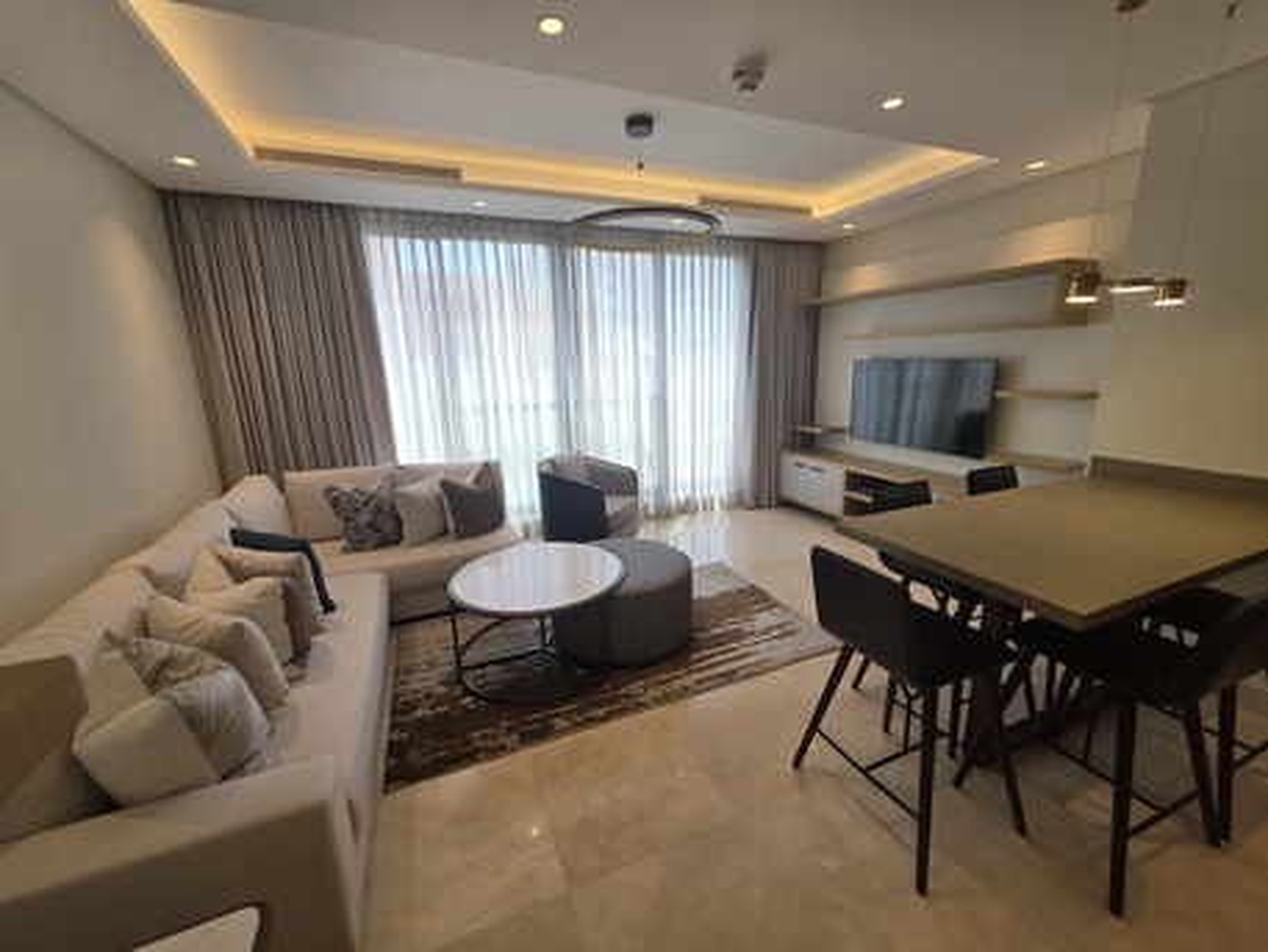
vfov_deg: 89.9
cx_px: 634
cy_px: 476
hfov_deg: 106.2
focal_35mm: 13
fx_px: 476
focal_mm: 2.2
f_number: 1.9
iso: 20
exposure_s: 1/59.4
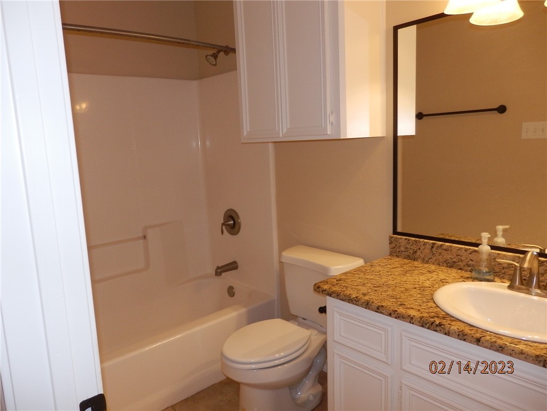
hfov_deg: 69.4
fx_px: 395
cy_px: 206
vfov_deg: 54.9
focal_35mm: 25
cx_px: 274
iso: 200
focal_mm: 4.5
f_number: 3
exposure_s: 1/30
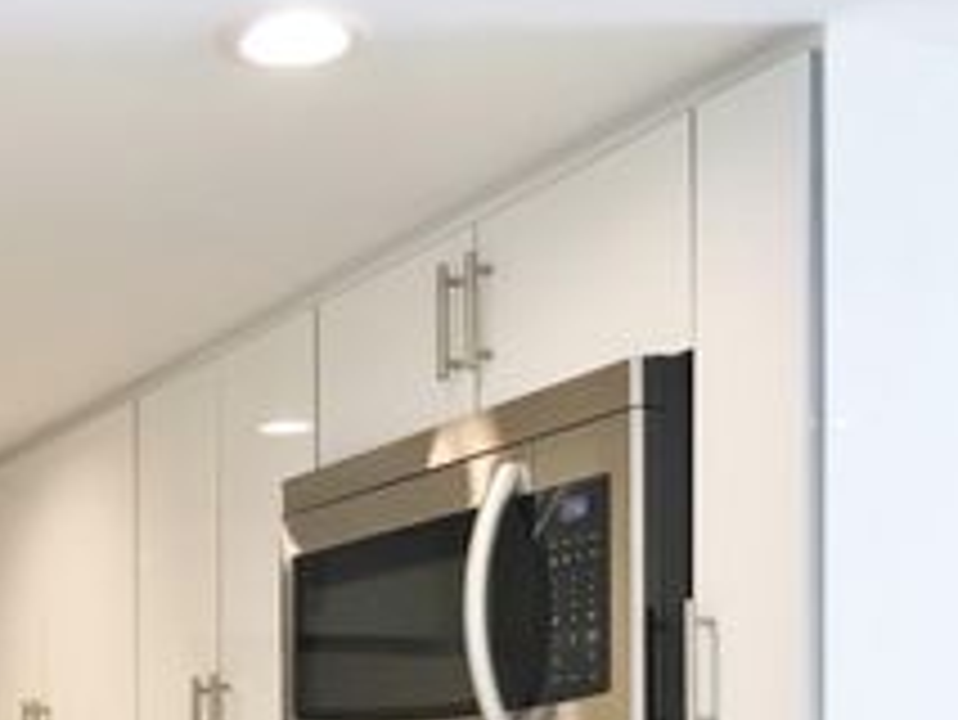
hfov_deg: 27.1
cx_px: 27
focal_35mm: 68
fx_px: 1883
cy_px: 776
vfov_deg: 20.7
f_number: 2.2
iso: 25
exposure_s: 1/30
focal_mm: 4.15
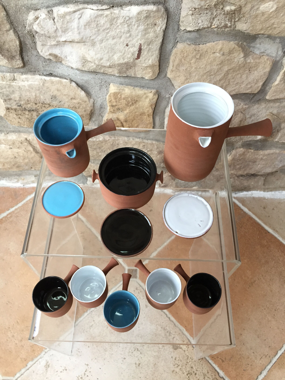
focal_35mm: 29
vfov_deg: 61.7
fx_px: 318
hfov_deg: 48.2
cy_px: 190
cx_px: 142
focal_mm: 4.15
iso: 80
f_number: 2.2
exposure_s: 1/33
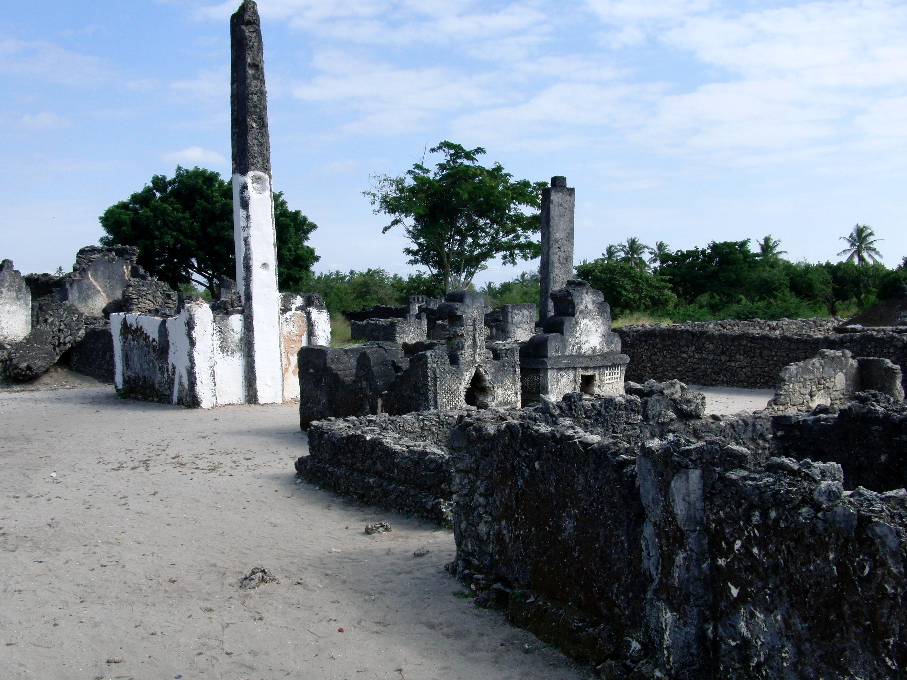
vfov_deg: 38.7
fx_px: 969
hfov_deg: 50.1
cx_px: 454
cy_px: 340
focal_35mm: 37
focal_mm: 6.42
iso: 100
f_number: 8.5
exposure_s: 1/250
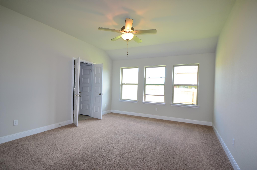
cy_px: 85
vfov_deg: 71.8
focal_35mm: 16
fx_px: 118
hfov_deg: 95.1
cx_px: 128
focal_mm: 11
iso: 250
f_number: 3.5
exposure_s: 1/60
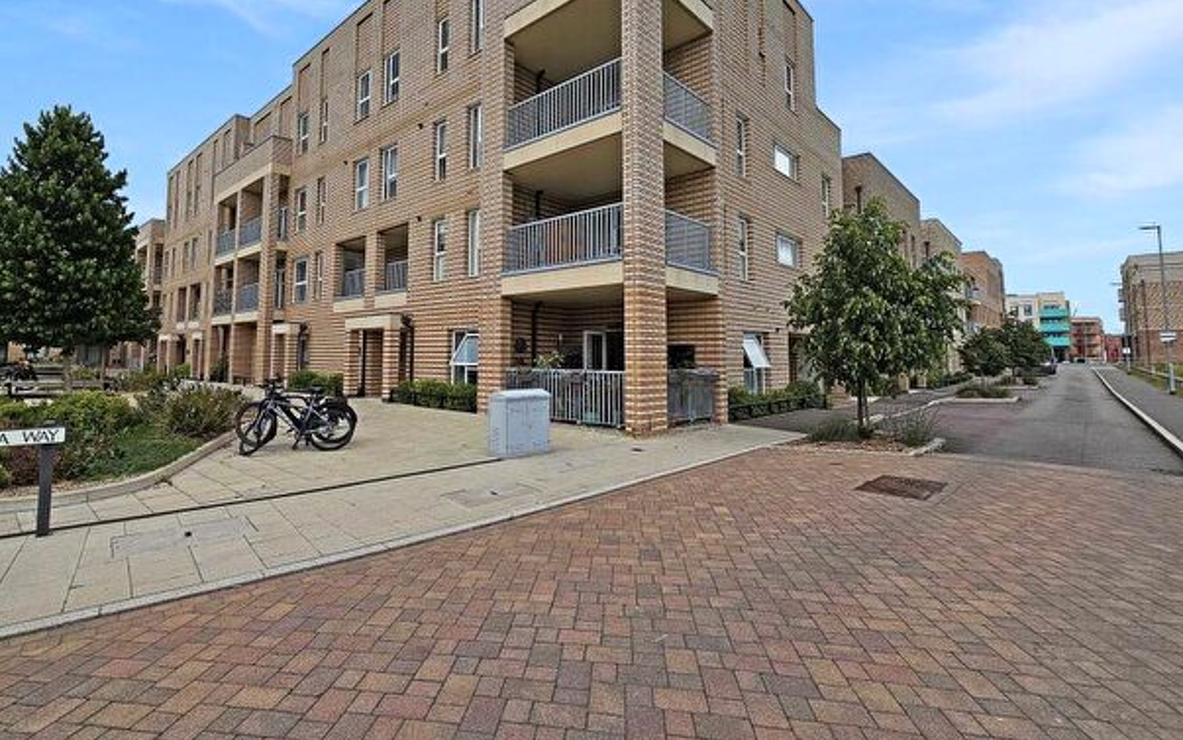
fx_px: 516
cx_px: 528
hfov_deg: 97.4
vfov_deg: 70.8
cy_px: 313
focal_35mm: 16
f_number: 2.2
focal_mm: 2.2
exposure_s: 1/2643
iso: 50
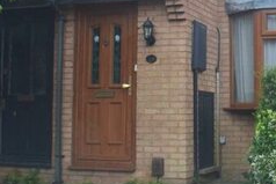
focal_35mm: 101
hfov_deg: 19.8
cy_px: 26
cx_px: 238
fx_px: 778
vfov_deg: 13.4
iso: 400
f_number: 10
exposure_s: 1/250
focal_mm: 23
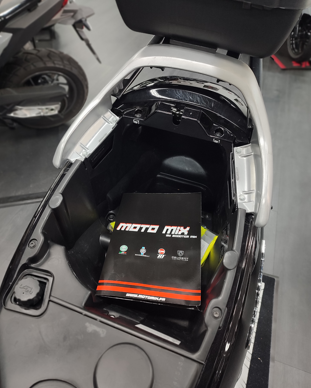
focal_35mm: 26
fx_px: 299
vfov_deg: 66.0
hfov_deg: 54.9
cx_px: 154
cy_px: 183
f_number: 1.89
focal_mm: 5.89
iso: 359
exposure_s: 1/20
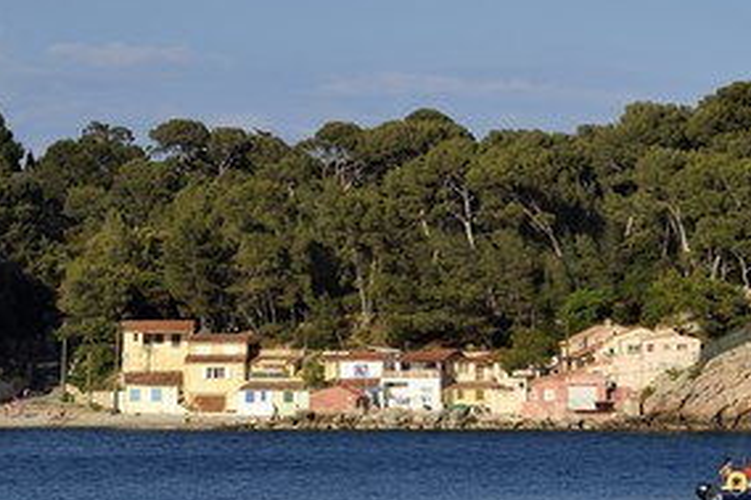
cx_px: 549
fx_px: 4482
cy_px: 272
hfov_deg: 9.6
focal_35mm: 215
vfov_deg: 6.4
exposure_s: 1/500
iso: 200
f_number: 10
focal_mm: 145
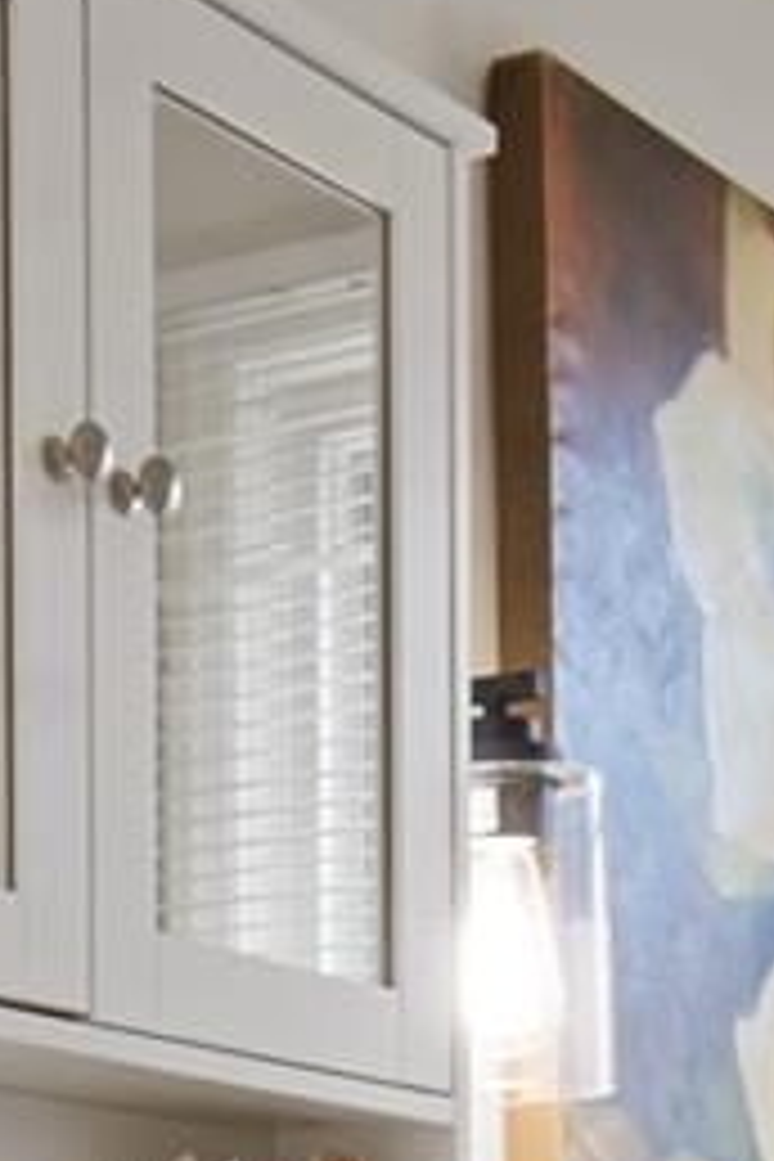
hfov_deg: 12.8
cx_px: 594
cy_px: 1876
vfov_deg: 16.8
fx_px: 3450
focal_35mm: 107
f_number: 11
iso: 500
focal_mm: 12
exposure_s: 1/4
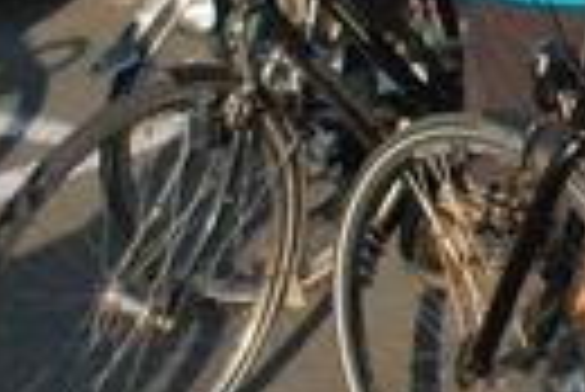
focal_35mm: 125
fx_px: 2033
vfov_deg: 10.6
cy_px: -191
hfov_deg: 14.8
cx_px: 968
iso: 1600
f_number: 14
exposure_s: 1/800
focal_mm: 18
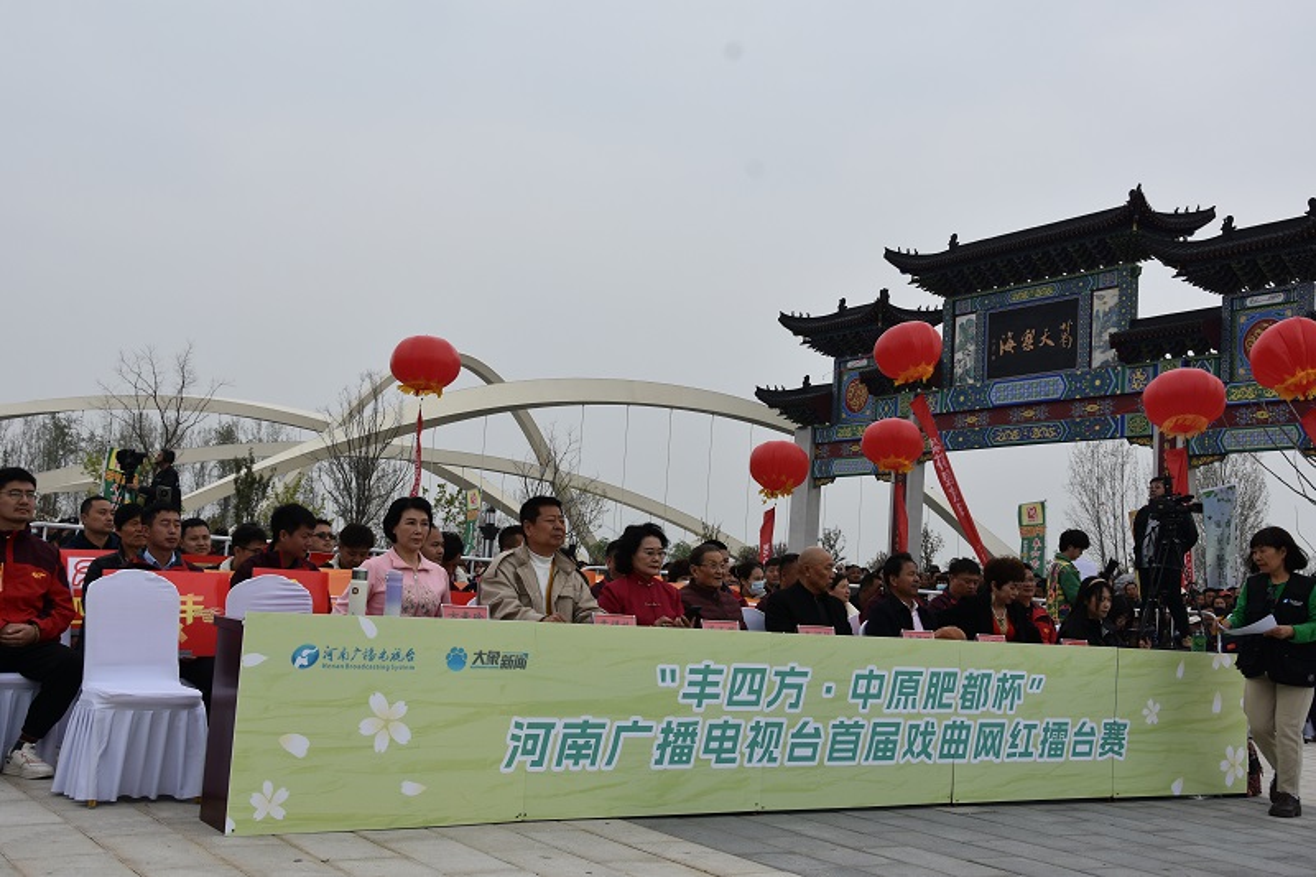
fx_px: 1425
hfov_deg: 49.6
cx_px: 658
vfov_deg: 34.2
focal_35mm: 39
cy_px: 438
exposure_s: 1/500
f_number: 8
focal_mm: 26
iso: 280
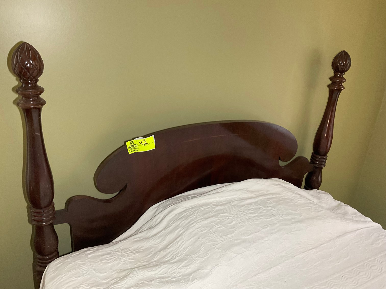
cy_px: 144
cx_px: 193
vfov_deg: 48.2
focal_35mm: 29
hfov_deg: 61.7
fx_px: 323
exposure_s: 1/60
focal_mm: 3
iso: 160
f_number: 1.8
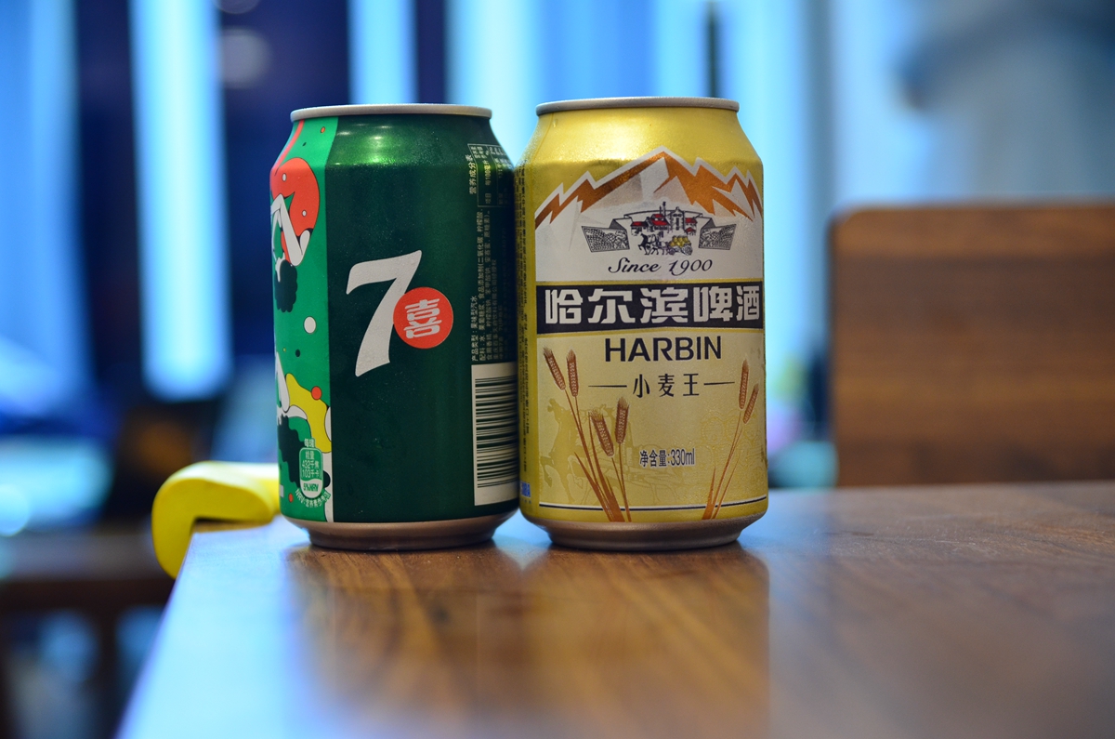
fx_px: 2318
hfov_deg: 27.0
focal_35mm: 75
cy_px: 370
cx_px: 558
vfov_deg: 18.1
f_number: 2.8
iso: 500
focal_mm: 50
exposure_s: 1/20
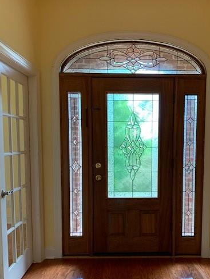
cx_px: 133
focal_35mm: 34
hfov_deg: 41.5
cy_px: 168
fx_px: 275
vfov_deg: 53.5
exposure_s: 1/60
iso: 64
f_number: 1.8
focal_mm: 4.25
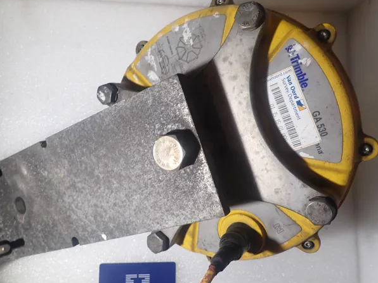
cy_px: 138
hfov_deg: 67.3
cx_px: 196
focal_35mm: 26
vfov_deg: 53.1
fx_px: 284
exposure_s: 1/125
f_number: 2.8
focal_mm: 4.5
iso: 100
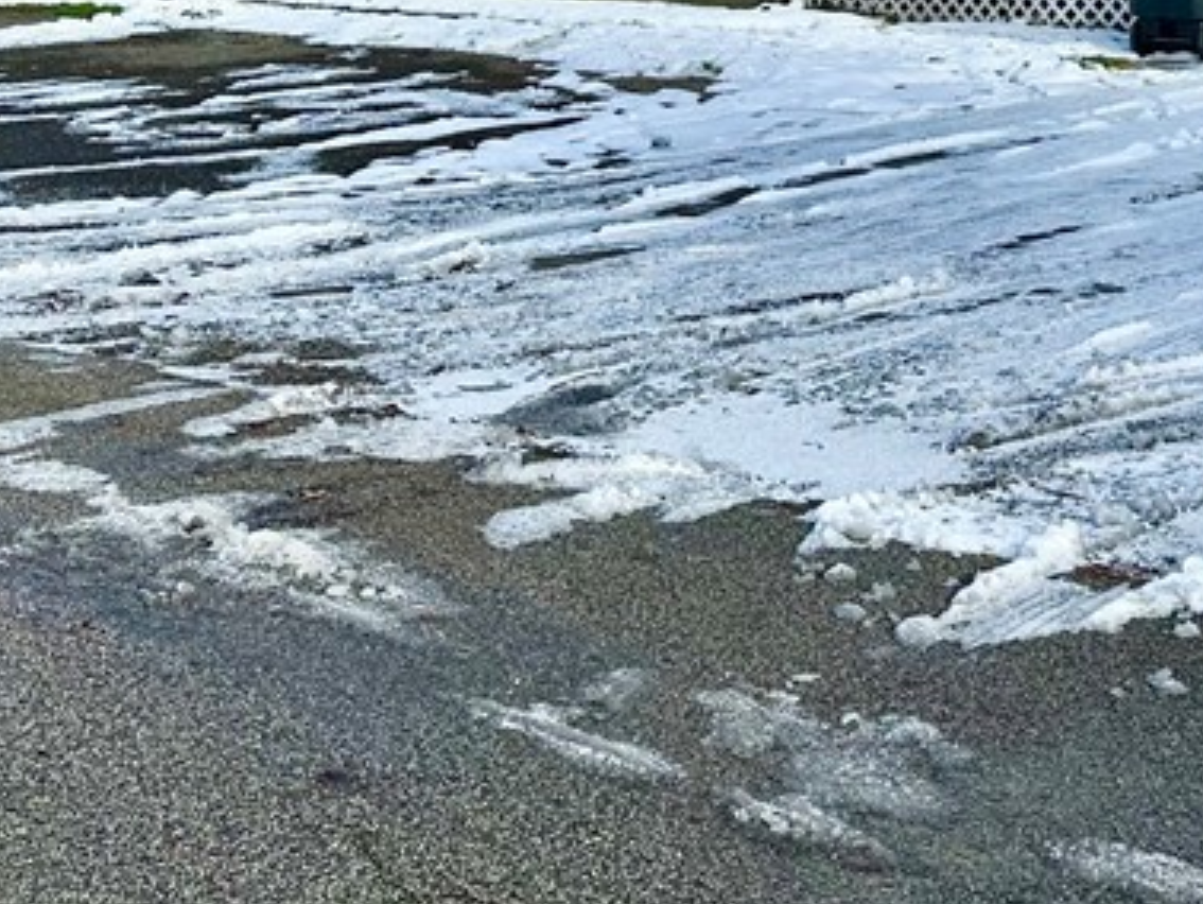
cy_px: -261
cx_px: 1047
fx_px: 2260
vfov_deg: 20.7
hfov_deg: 28.8
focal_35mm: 65
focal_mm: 6.86
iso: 80
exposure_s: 1/4348
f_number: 1.78
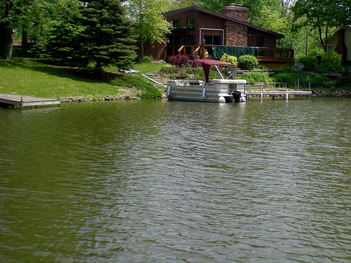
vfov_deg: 24.7
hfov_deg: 32.0
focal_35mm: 59
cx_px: 268
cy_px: 89
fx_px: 598
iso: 50
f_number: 4.6
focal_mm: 6.3
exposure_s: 1/231
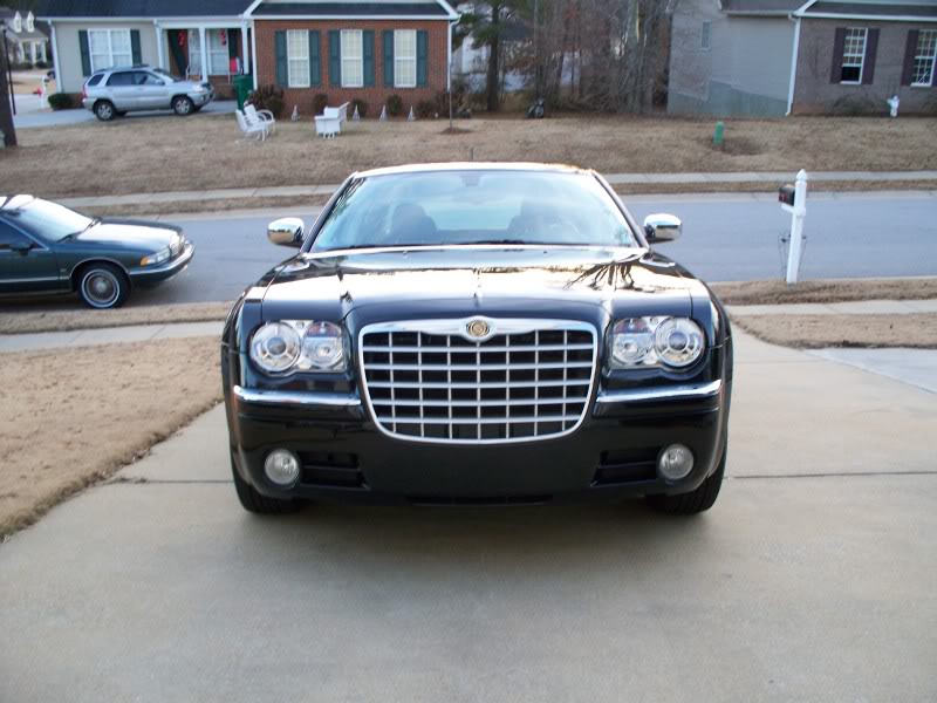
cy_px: 352
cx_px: 468
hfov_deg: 51.4
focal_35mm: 36
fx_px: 974
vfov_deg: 39.7
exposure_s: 1/60
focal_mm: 7.54
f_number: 2.8
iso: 160
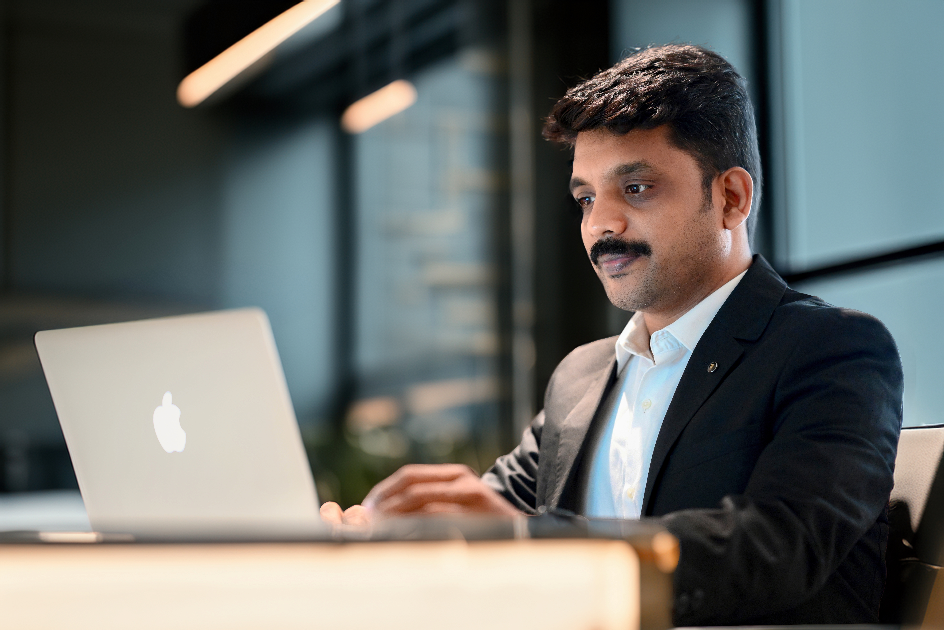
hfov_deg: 23.9
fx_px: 2229
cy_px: 315
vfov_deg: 16.1
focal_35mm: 85
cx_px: 472
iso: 4000
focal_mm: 85
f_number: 1.8
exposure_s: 1/160
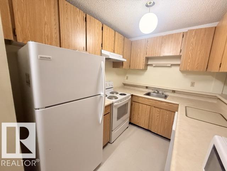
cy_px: 86
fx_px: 92
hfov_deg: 102.1
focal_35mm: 14
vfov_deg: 85.7
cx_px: 114
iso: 640
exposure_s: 1/60
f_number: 2.2
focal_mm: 2.22
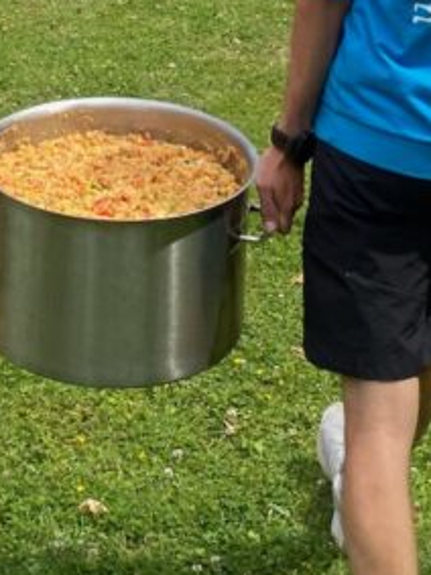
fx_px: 1562
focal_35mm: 94
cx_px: 110
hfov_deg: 15.6
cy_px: -244
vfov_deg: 18.8
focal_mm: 4.25
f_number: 1.8
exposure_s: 1/1754
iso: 32
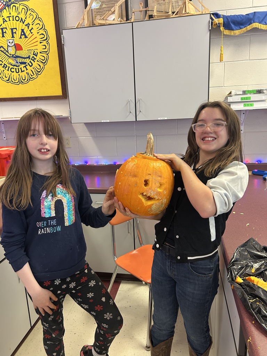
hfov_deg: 53.1
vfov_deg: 67.3
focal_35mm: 26
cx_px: 134
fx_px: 267
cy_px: 178
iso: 160
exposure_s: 1/60
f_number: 1.5
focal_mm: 5.7
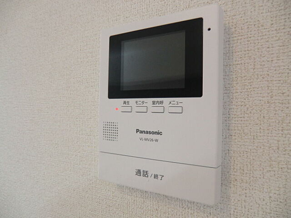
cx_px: 146
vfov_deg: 56.8
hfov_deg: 71.6
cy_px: 109
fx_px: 202
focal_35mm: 24
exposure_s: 1/60
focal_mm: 4.3
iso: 200
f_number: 3.2
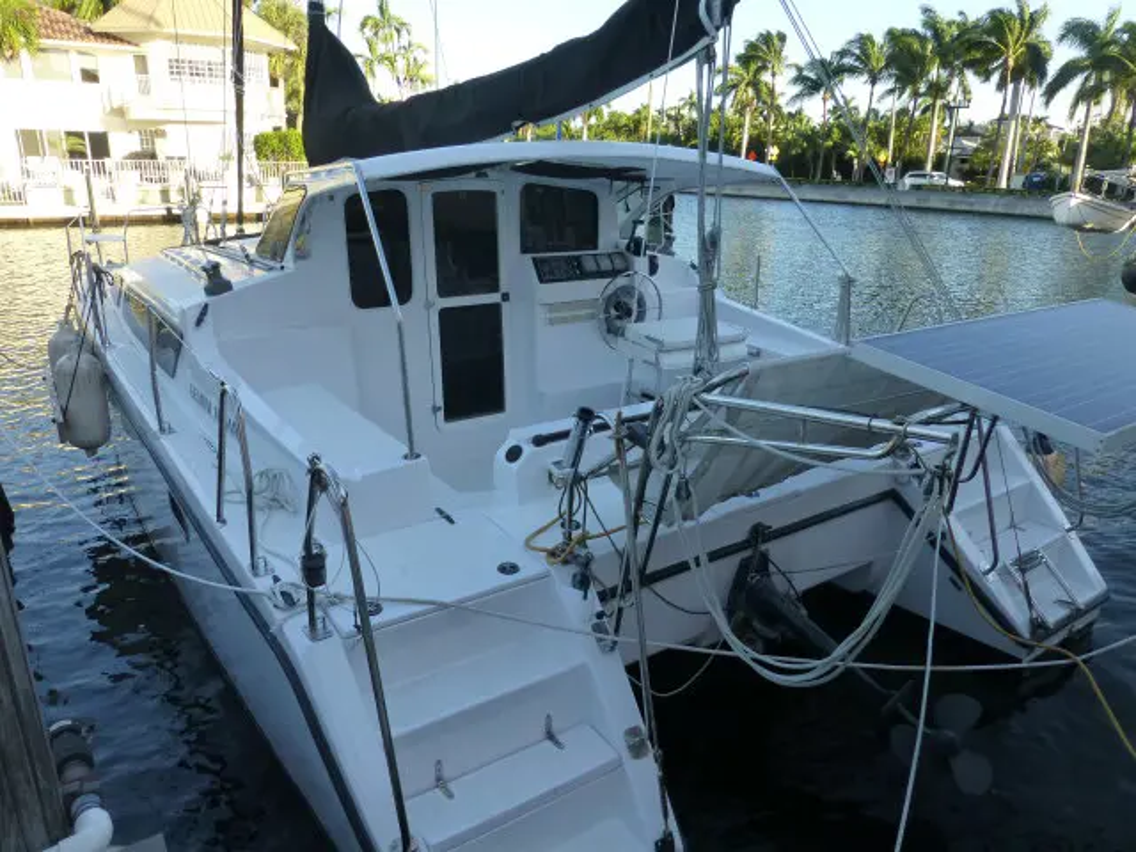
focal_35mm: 24
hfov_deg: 71.6
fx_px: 788
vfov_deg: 56.8
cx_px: 568
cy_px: 426
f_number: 4
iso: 160
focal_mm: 4.3
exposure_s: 1/200
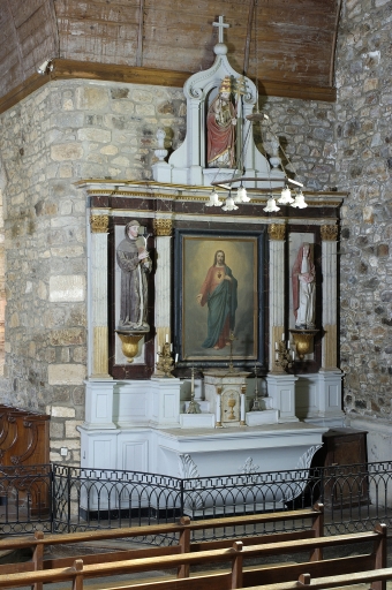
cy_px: 295
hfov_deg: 22.6
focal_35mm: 60
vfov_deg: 33.4
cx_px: 196
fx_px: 983
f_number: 8
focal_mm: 40
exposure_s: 1/2
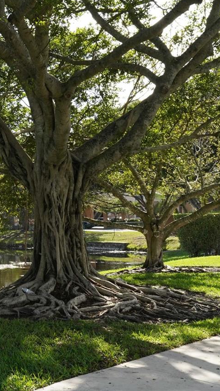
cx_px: -113
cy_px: 181
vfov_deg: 34.3
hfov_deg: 17.6
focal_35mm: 61
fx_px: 633
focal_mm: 31
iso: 320
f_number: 20
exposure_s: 1/40
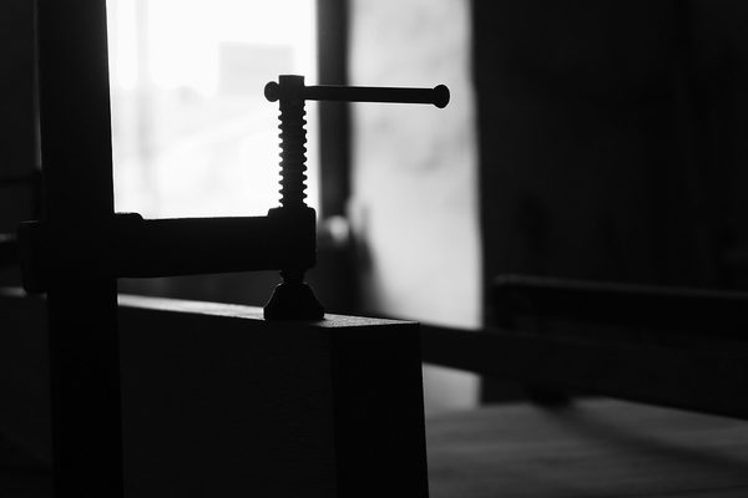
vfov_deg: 18.2
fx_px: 1558
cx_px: 374
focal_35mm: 75
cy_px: 249
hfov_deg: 27.0
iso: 800
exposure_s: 1/40
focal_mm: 50
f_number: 5.6
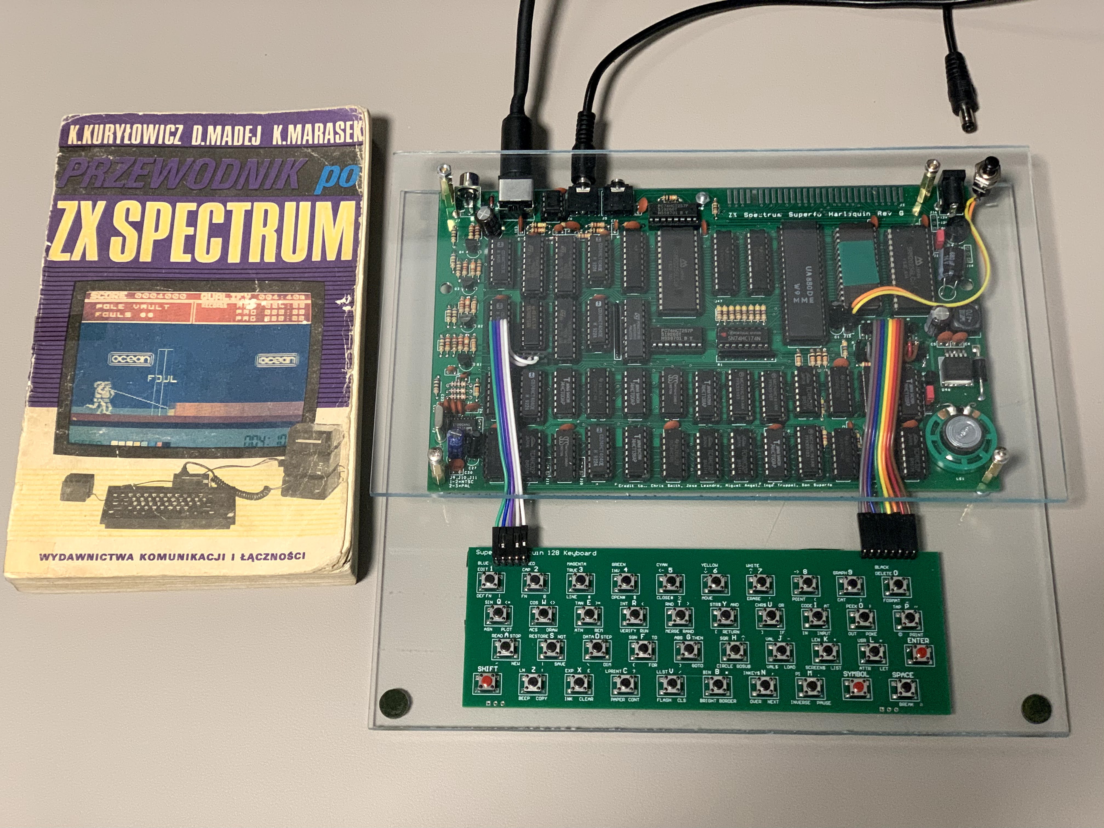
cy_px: 414
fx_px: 1659
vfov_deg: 28.0
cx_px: 552
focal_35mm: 52
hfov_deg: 36.8
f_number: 2.4
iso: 250
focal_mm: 6
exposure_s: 1/50
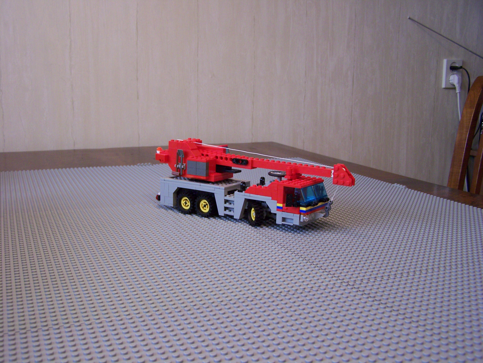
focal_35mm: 38
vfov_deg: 37.7
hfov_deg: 49.0
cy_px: 182
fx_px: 530
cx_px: 242
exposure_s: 1/30
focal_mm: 6.3
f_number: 2.8
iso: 160
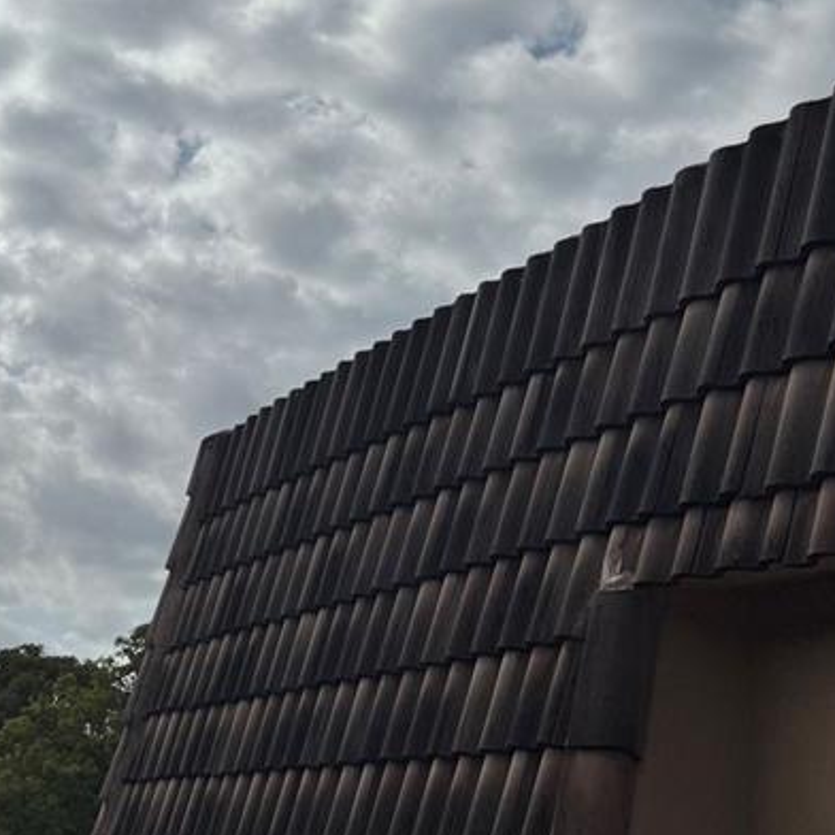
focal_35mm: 65
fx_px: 1774
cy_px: 795
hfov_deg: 24.6
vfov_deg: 25.4
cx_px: -89
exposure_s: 1/14286
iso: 50
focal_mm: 6.76
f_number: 1.78
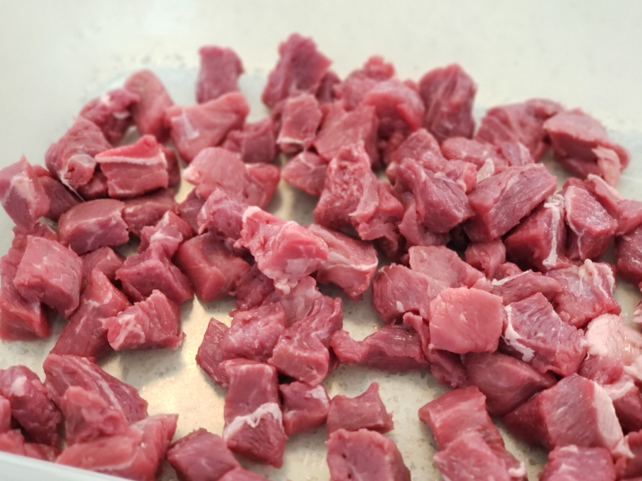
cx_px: 333
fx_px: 1076
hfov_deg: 33.2
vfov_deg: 25.2
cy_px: 259
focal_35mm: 58
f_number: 2.4
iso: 320
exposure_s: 1/24
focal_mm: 6
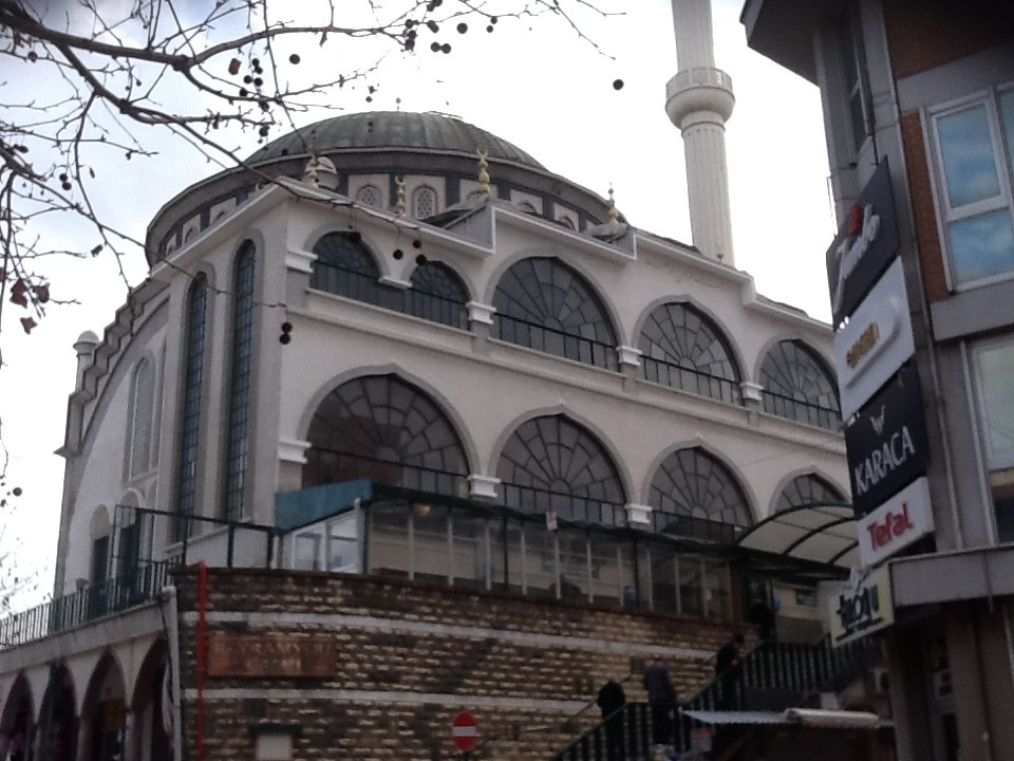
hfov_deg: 42.9
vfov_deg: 32.9
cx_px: 507
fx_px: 1289
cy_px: 380
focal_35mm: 44
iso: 40
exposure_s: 1/431
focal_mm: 2.03
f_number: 2.4
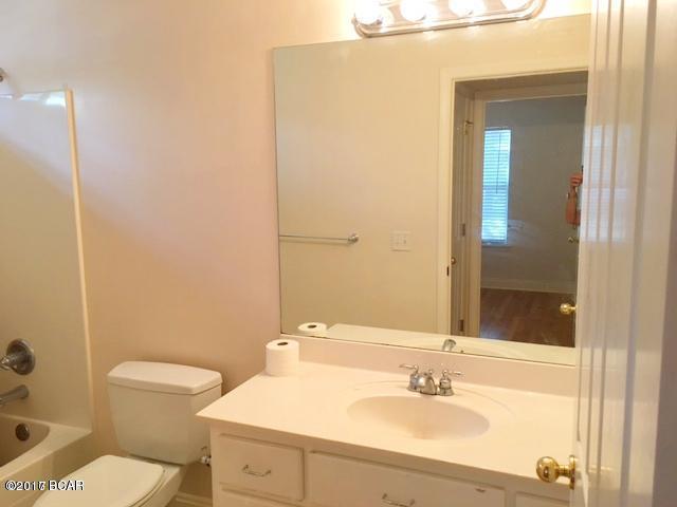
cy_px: 254
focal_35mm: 29
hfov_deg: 61.7
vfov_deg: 48.2
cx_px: 338
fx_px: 567
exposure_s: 1/30
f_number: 2.2
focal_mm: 4.15
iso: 100
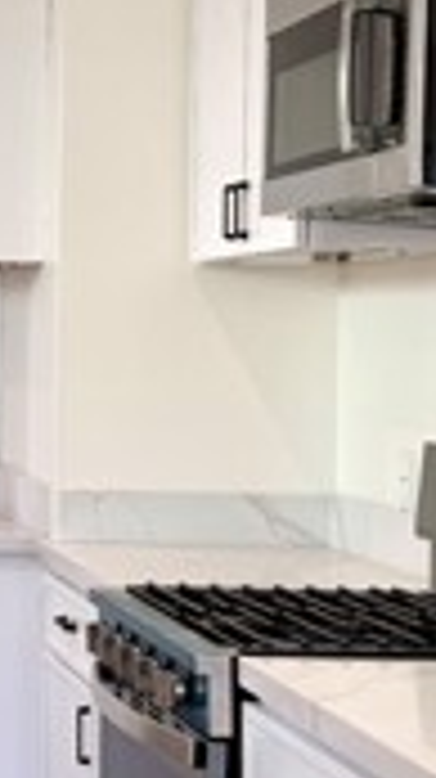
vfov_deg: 22.0
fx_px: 1999
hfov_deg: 11.5
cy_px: 333
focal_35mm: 97
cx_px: -346
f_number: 1.78
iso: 50
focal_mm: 6.76
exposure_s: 1/142
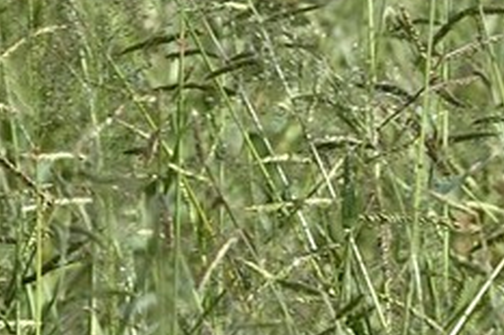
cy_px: 13
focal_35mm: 1373
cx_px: -1155
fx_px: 19208
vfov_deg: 1.0
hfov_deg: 1.5
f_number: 8
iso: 400
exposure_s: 1/1000
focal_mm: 200
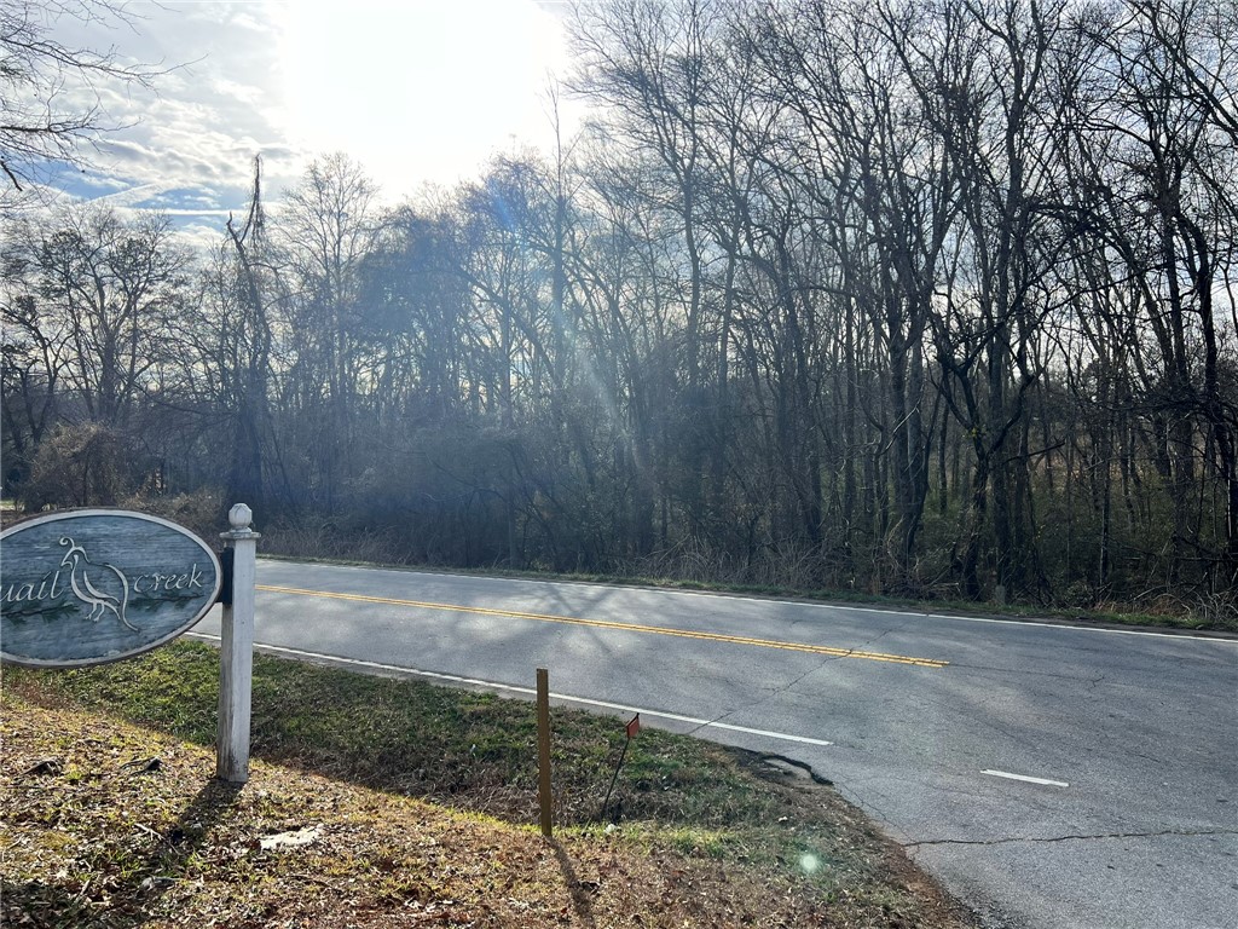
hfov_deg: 67.3
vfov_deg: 53.1
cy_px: 464
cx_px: 619
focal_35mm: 26
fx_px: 930
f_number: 1.5
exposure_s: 1/2513
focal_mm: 5.7
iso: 50
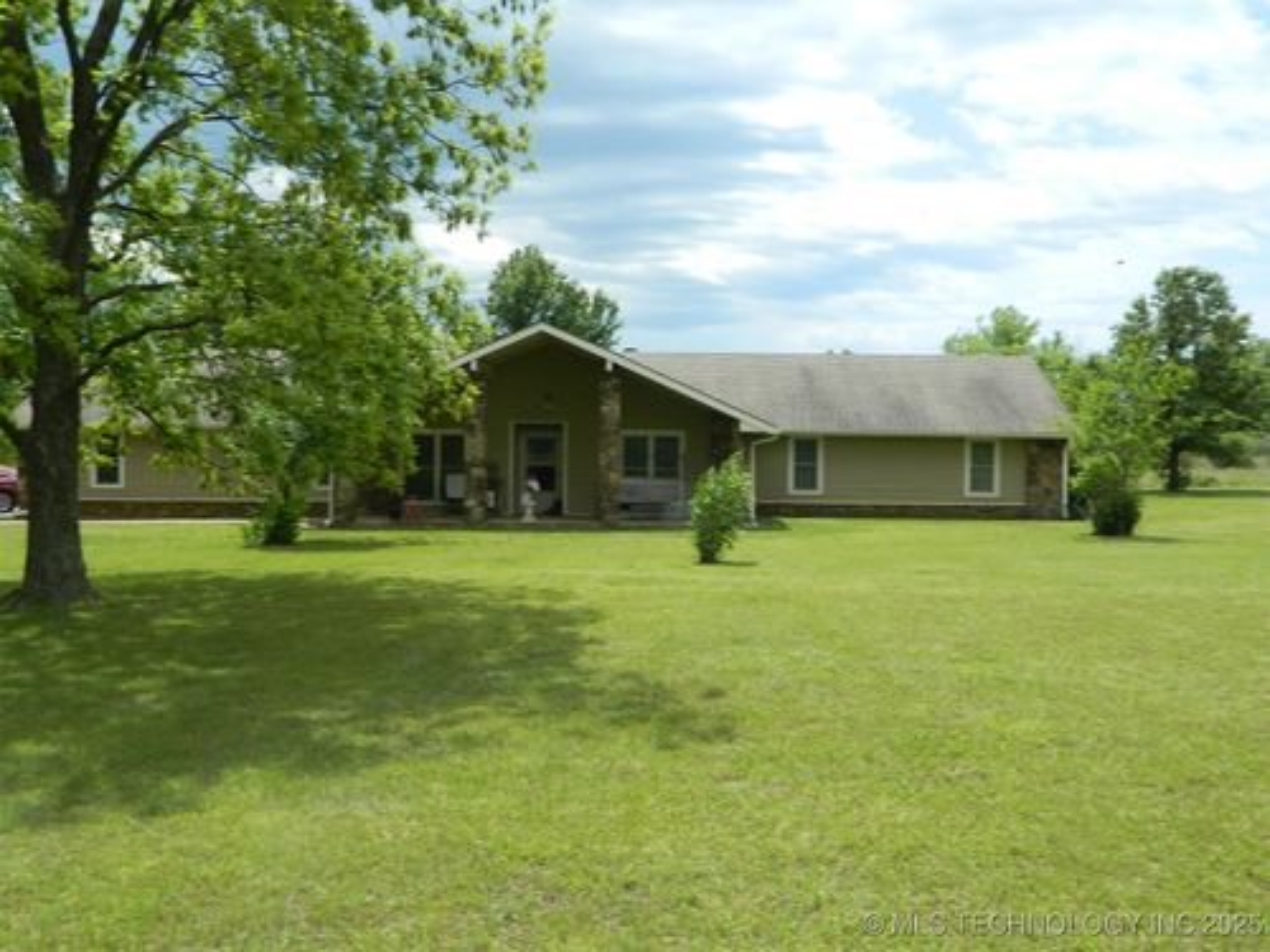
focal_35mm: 35
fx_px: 1284
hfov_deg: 52.6
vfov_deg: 40.7
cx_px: 635
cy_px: 476
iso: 80
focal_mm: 6.2
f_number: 3.3
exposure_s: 1/800
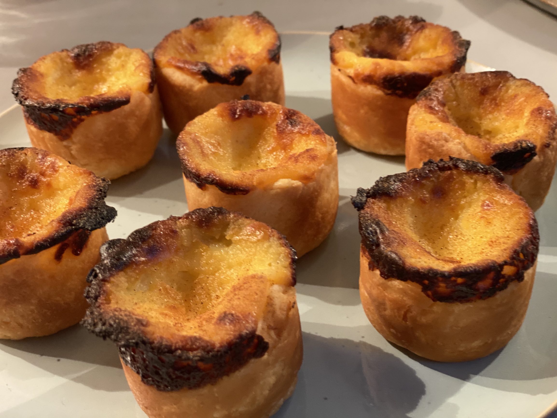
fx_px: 837
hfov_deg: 36.8
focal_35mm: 52
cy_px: 209
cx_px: 278
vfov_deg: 28.0
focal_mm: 6
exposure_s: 1/25
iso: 320
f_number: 2
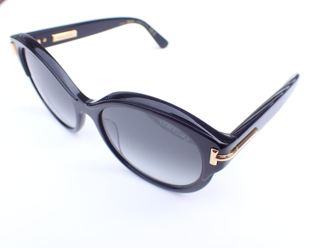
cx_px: 166
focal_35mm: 30
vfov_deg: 46.8
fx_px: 287
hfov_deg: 60.0
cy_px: 124
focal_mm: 5.4
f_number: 3.2
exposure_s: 1/400
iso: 100
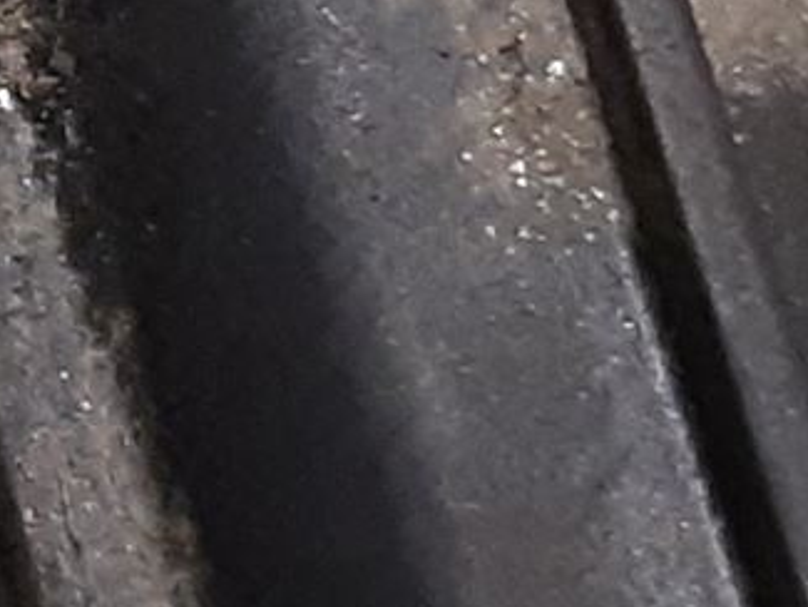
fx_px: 3829
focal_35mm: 164
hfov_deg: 11.4
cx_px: -539
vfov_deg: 9.0
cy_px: -92
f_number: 1.7
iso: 200
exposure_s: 1/50
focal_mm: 3.93
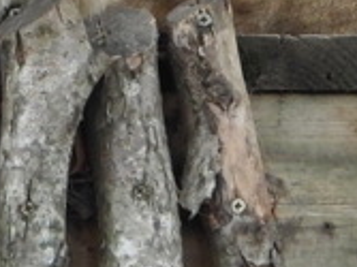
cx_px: -98
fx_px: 19715
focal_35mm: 1913
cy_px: -145
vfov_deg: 0.8
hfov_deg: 1.0
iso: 360
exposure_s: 1/125
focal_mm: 71.9
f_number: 5
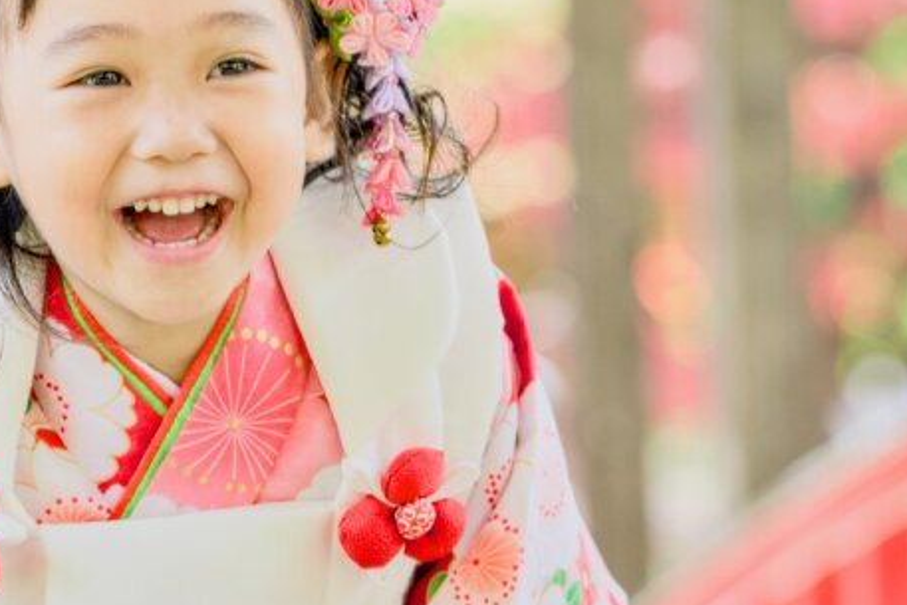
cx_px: 171
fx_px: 7661
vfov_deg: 4.5
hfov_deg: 6.8
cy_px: 3
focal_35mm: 304
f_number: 4.5
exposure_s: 1/400
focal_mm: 139
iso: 1000
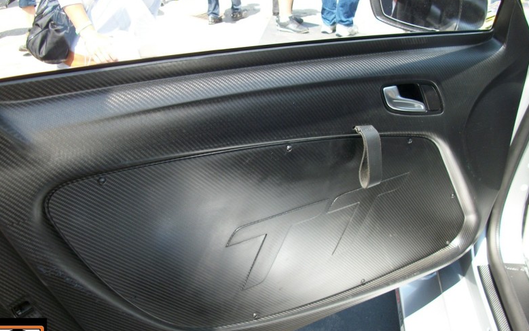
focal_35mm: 37
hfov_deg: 52.7
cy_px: 201
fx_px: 533
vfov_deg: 34.3
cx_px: 260
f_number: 2.9
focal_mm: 5.7
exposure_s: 1/211
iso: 80
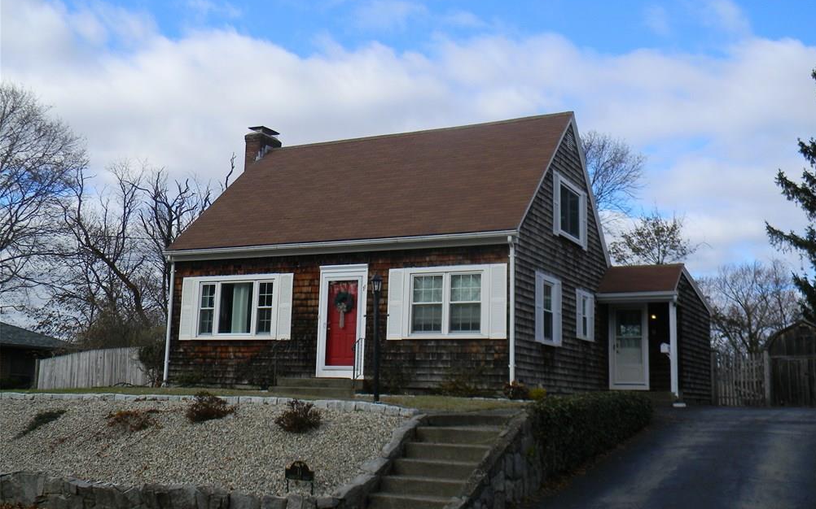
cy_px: 262
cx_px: 416
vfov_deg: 32.8
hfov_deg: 50.4
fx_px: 867
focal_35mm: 39
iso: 80
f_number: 3.7
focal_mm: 6.4
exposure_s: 1/591
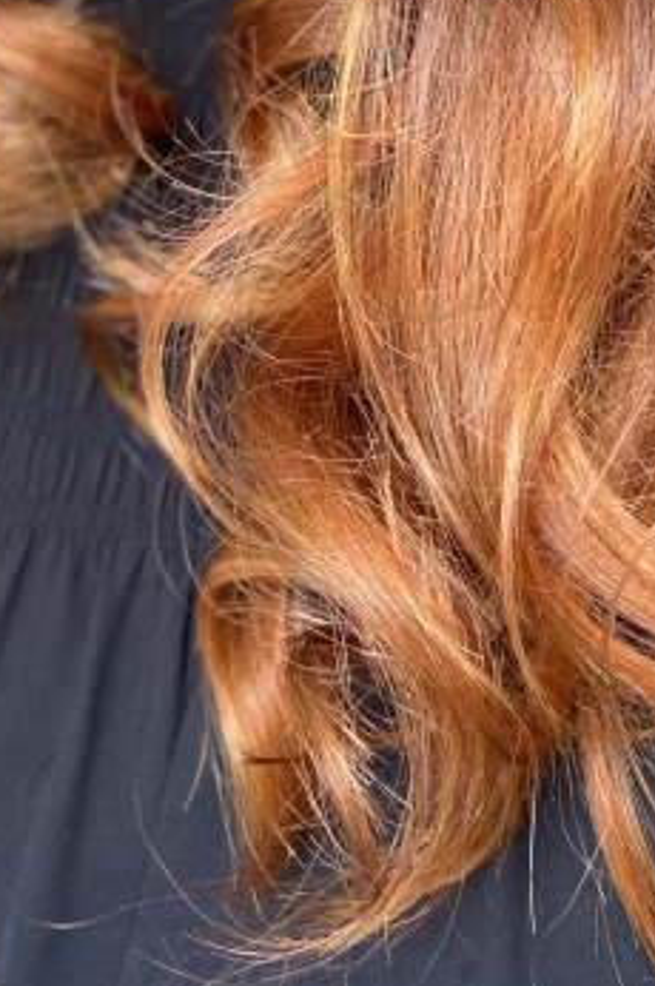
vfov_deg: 24.2
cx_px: 456
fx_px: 1996
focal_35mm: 73
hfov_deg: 18.6
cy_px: -309
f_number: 1.8
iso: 125
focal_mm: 4.25
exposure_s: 1/94
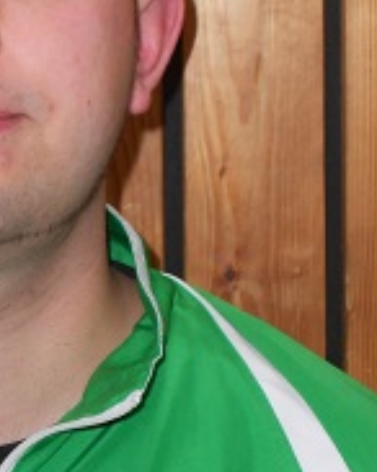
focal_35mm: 141
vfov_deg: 13.5
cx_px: 0
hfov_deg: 10.8
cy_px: 18
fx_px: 1970
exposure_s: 1/60
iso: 200
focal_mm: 11.8
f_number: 5.3
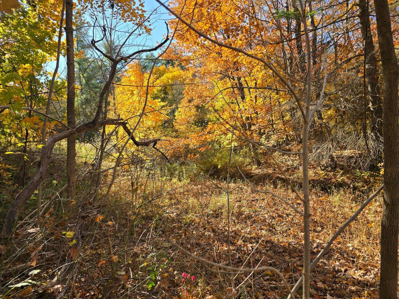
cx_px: 200
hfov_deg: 73.9
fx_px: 265
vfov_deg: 58.9
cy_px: 150
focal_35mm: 23
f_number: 1.7
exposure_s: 1/229
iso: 12
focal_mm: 6.3
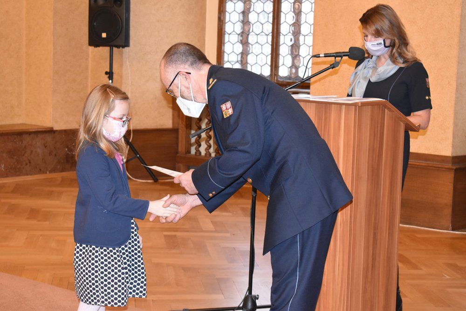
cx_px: 233
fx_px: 932
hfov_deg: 28.1
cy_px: 156
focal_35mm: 72
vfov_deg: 18.9
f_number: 5.3
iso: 2800
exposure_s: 1/60
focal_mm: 48
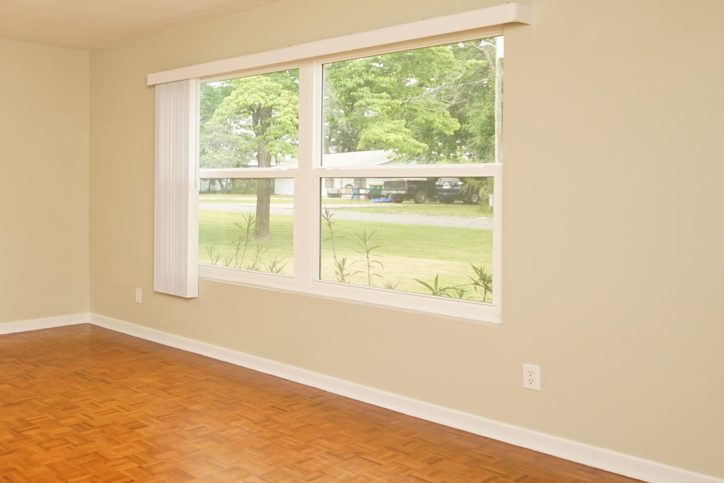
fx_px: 664
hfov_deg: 51.3
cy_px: 202
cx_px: 88
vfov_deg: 39.9
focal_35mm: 33
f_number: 4.5
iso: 500
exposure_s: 1/160
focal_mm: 12
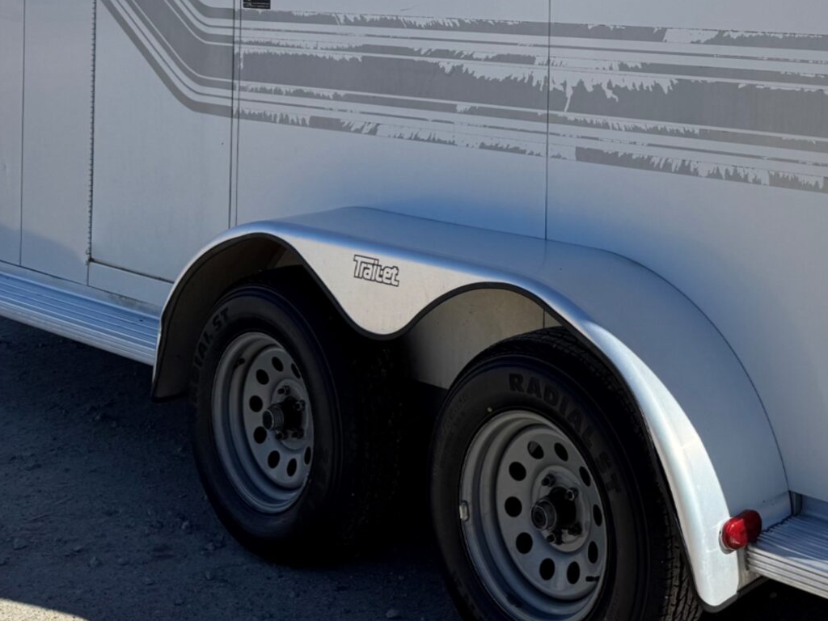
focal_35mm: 60
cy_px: -44
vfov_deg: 23.1
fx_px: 1435
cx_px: 717
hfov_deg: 31.0
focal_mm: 6.76
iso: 80
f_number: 1.78
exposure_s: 1/7092
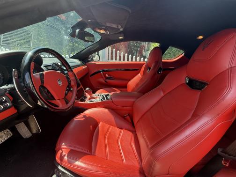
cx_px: 118
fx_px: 95
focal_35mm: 14
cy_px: 88
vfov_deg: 85.7
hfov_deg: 102.1
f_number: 2.2
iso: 64
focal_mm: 2.22
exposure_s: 1/121
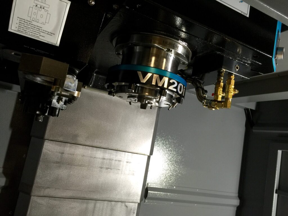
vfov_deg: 48.2
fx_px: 241
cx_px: 144
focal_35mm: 29
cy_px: 108
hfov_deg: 61.7
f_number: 2.2
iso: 64
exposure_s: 1/15
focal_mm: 4.15
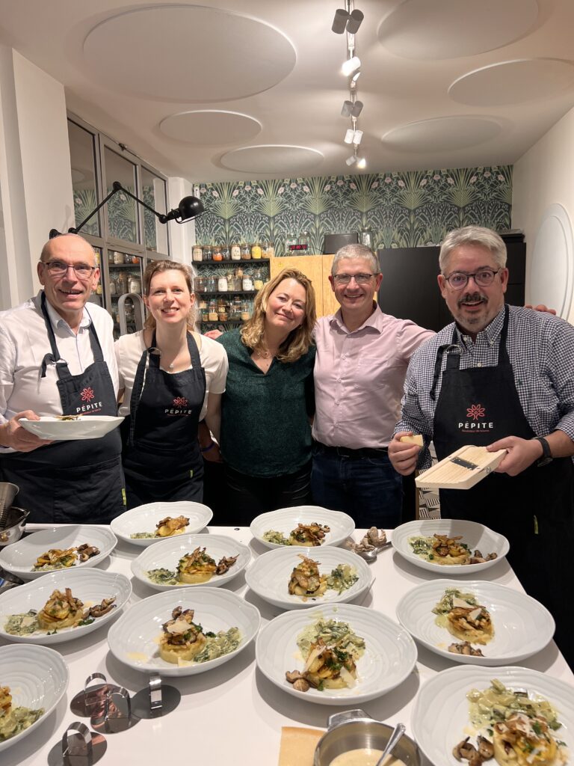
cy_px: 383
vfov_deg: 67.3
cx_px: 287
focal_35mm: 26
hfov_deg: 53.1
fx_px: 575
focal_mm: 5.7
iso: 125
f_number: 1.5
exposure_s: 1/100
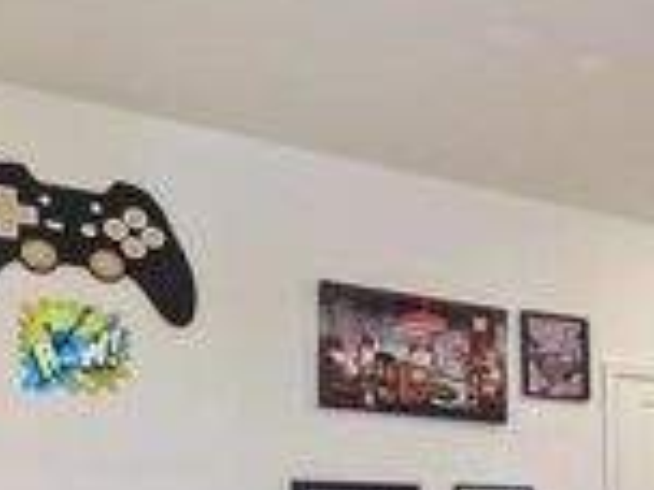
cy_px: 623
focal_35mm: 65
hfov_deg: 22.3
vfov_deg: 20.7
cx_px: 1074
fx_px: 1228
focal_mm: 7
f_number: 4
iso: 3200
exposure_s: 1/40
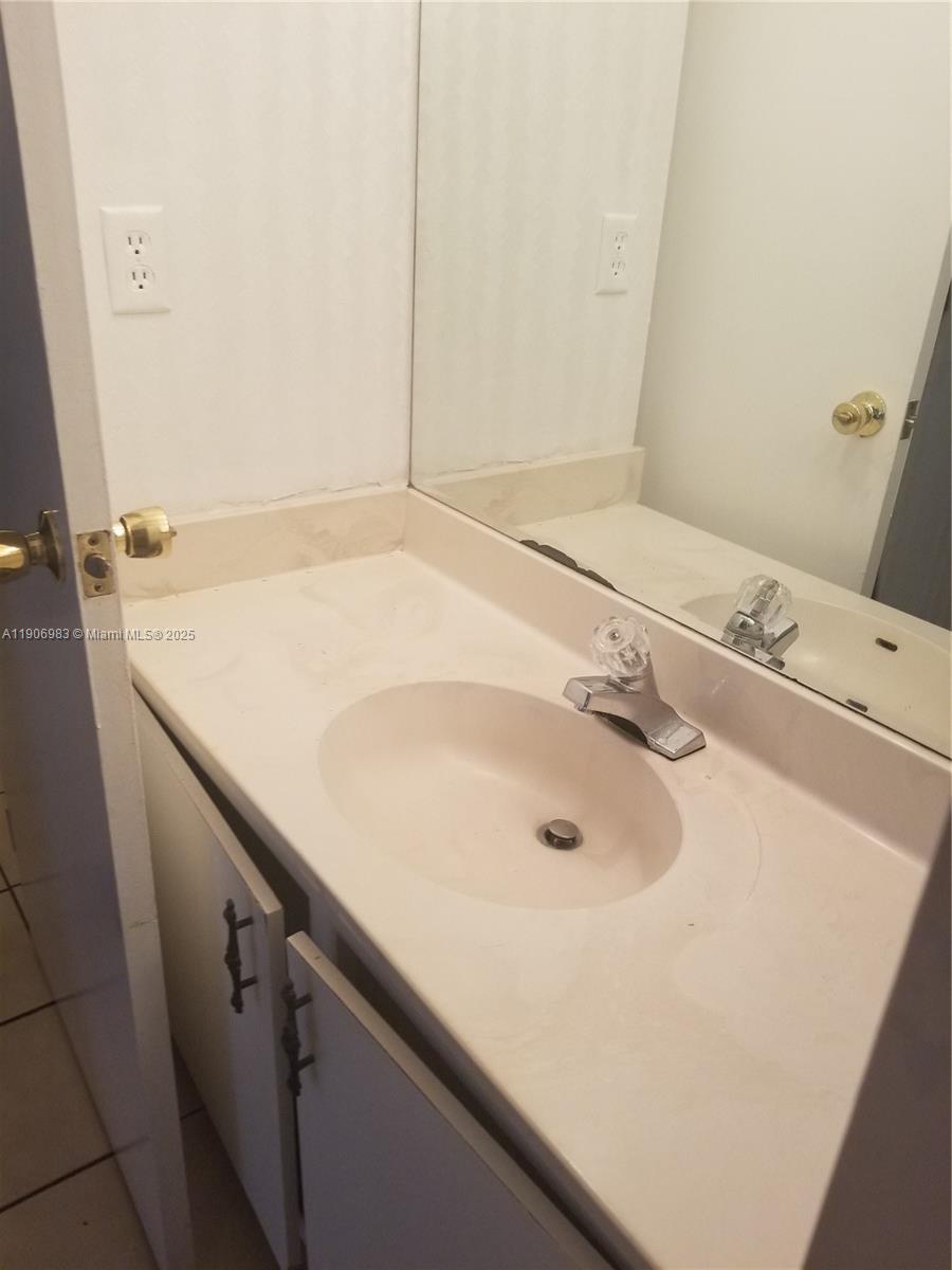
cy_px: 635
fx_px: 953
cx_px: 476
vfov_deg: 67.3
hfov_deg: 53.1
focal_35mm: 26
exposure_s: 1/60
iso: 160
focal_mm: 4.25
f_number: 1.7
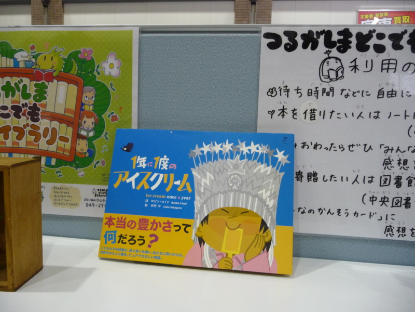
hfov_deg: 63.4
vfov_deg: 49.7
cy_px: 156
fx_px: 336
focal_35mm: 28
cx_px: 208
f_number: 3.3
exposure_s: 1/30
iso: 320
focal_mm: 4.7
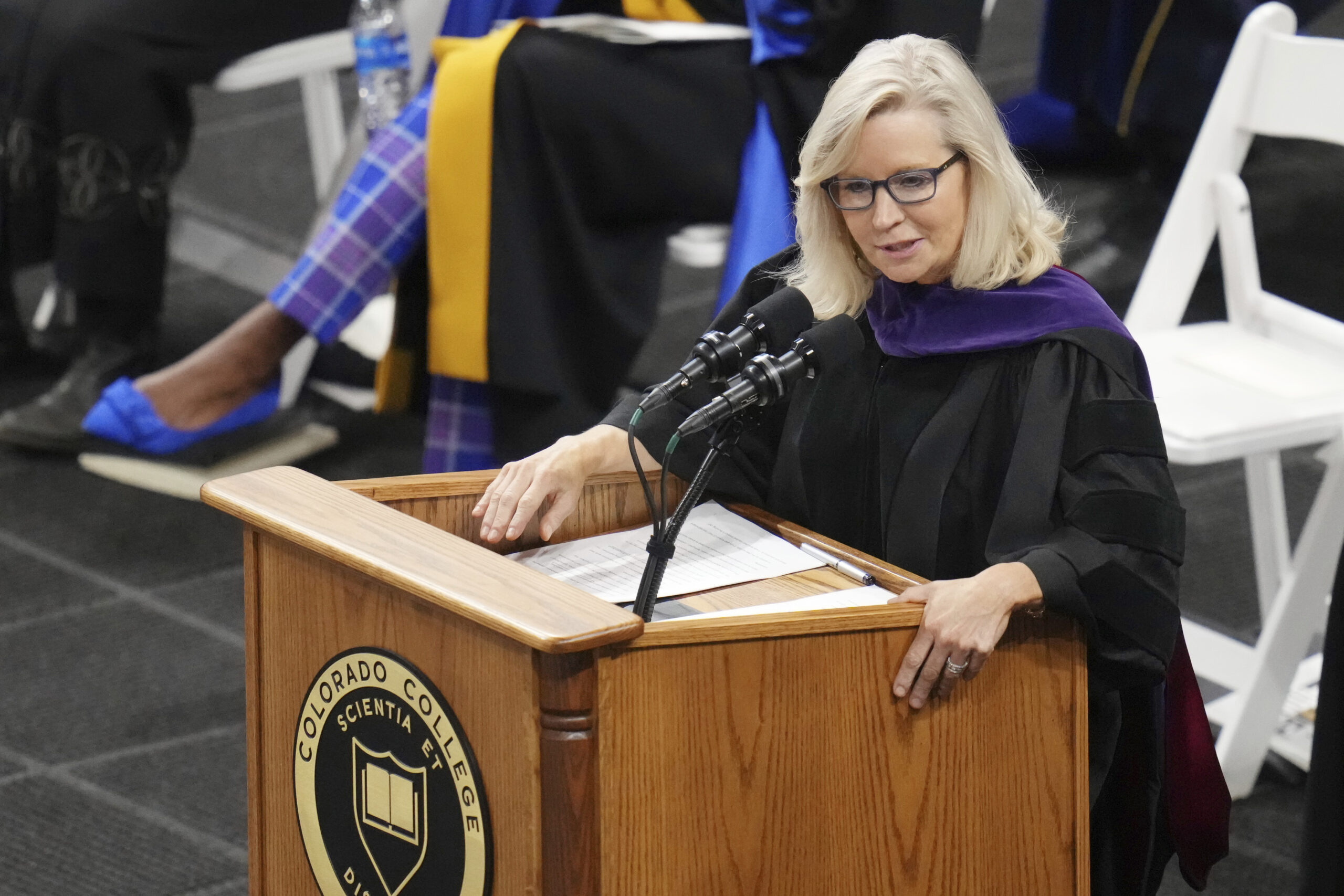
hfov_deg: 2.5
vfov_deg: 1.6
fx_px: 31359
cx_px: 672
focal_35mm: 840
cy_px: 448
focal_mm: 560
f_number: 4
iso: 8000
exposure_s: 1/1250
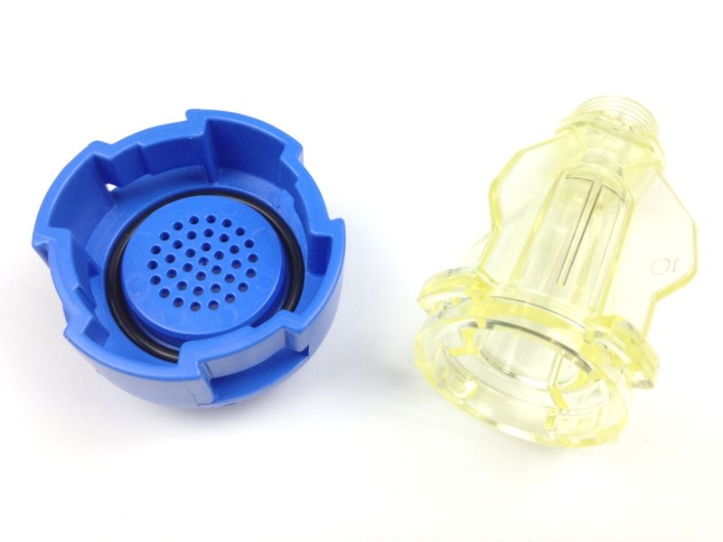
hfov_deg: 55.4
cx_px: 362
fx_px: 689
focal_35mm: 33
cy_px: 271
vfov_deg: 42.9
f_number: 2.4
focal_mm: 4.12
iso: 50
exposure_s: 1/60
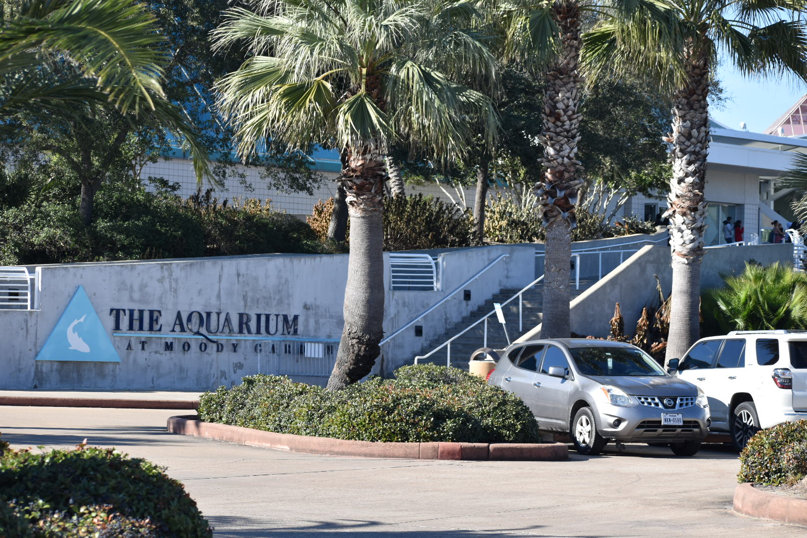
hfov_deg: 19.5
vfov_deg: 13.0
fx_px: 2354
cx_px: 404
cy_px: 269
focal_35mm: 105
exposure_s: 1/500
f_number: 6.3
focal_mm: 70
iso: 200
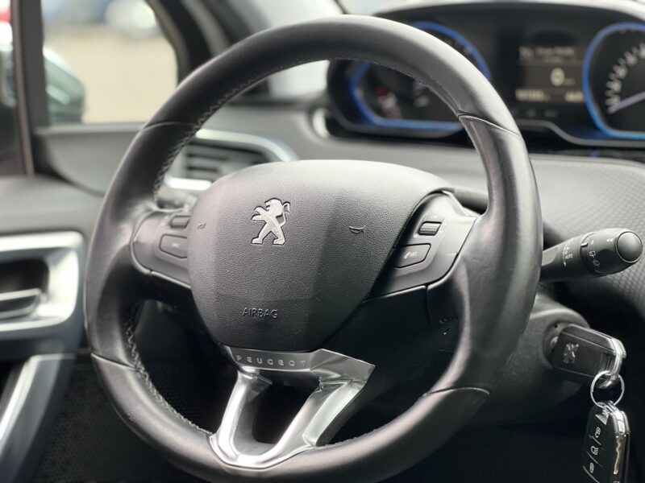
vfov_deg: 19.1
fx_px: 1435
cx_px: 322
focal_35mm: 77
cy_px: 242
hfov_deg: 25.3
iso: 250
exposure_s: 1/121
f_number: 2.8
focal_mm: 9
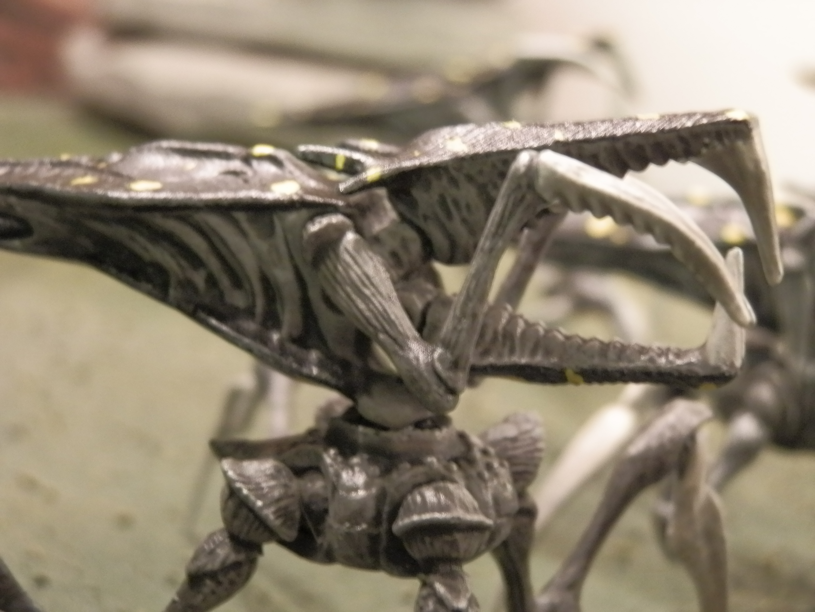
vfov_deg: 24.0
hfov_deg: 31.7
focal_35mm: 61
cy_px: 306
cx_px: 408
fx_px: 1436
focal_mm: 10.99
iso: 400
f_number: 3.7
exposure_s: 1/6
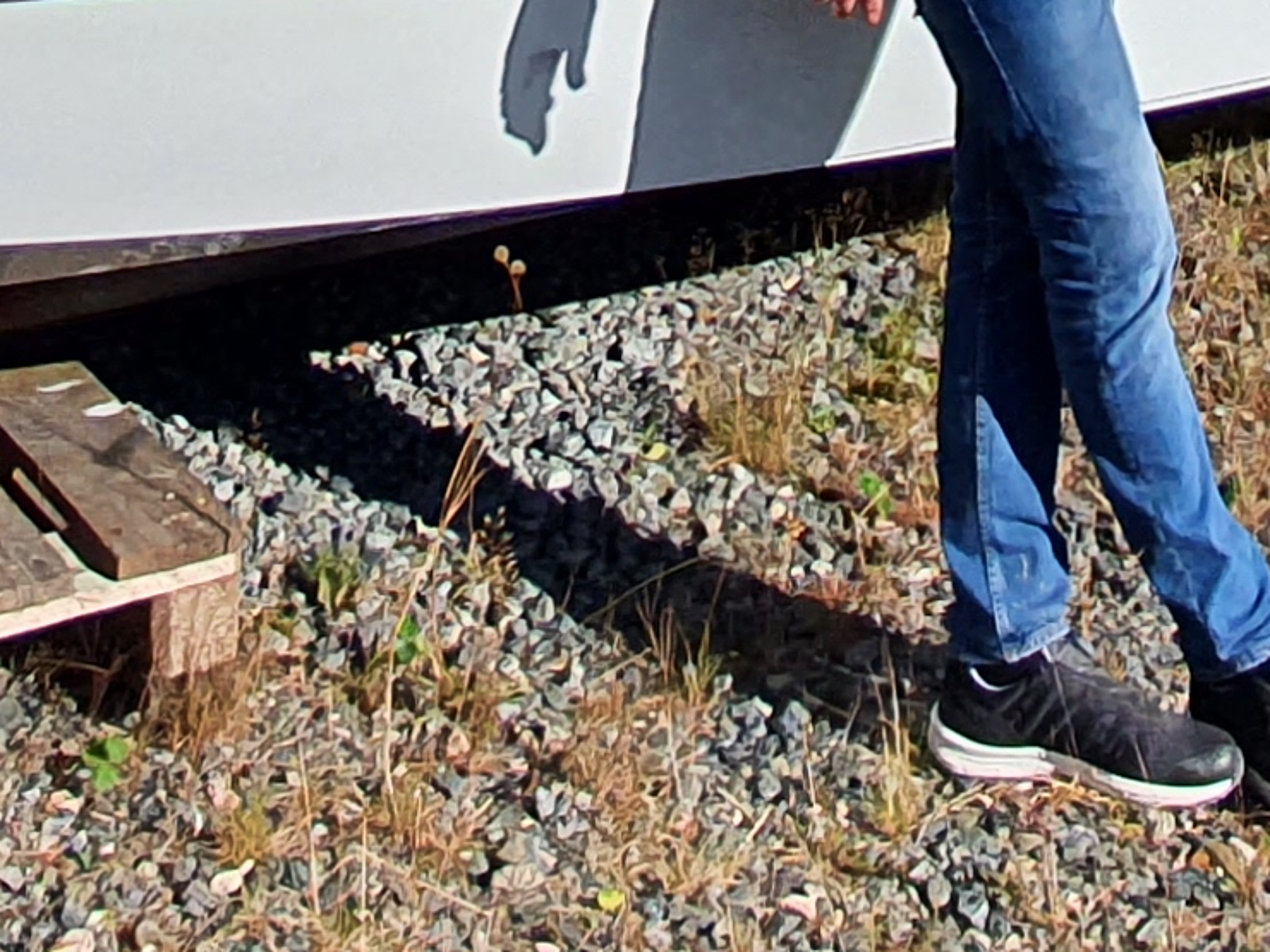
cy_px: -1300
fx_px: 2972
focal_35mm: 81
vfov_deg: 13.5
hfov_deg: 24.1
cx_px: 698
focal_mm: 1.8
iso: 50
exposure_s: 1/1388
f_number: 2.2
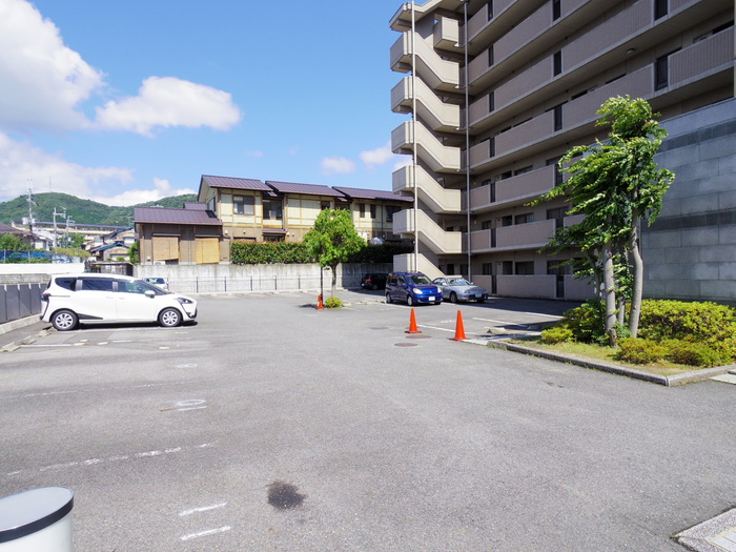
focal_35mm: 19
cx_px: 368
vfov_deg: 68.7
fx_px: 404
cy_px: 276
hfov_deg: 84.7
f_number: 4.5
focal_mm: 4.2
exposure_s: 1/640
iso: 200
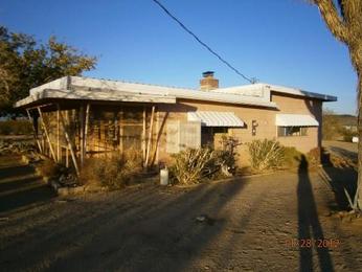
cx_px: 181
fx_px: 272
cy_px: 136
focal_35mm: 26
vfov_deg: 53.1
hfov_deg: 67.3
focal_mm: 4.7
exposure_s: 1/125
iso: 80
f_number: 8
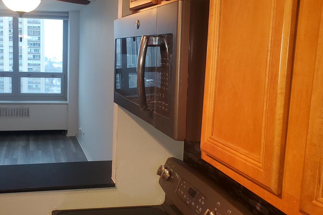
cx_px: 102
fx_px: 350
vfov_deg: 34.2
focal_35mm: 39
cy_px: 98
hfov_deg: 48.5
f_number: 2.4
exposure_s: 1/30
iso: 100
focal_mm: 4.3
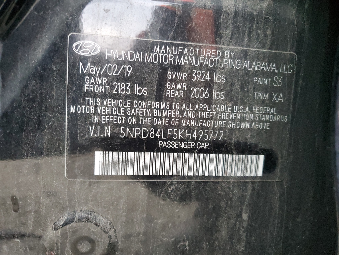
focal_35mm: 26
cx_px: 170
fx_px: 255
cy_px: 128
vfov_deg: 53.1
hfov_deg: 67.3
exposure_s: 1/60.2
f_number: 1.5
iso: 343
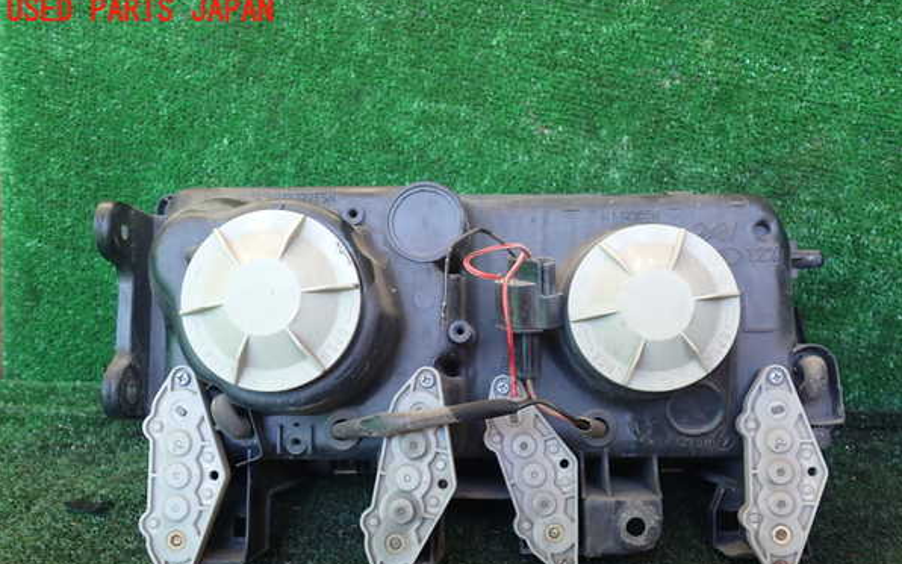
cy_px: 333
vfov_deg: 39.3
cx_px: 453
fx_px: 787
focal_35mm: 32
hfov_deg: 59.6
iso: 160
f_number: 2.3
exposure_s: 1/60
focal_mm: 5.4
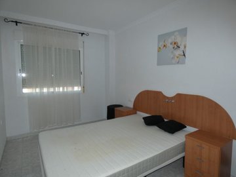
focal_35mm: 20
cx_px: 118
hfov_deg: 81.7
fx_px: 136
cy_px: 88
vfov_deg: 66.0
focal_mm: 3.6
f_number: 2.8
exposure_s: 1/60
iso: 80
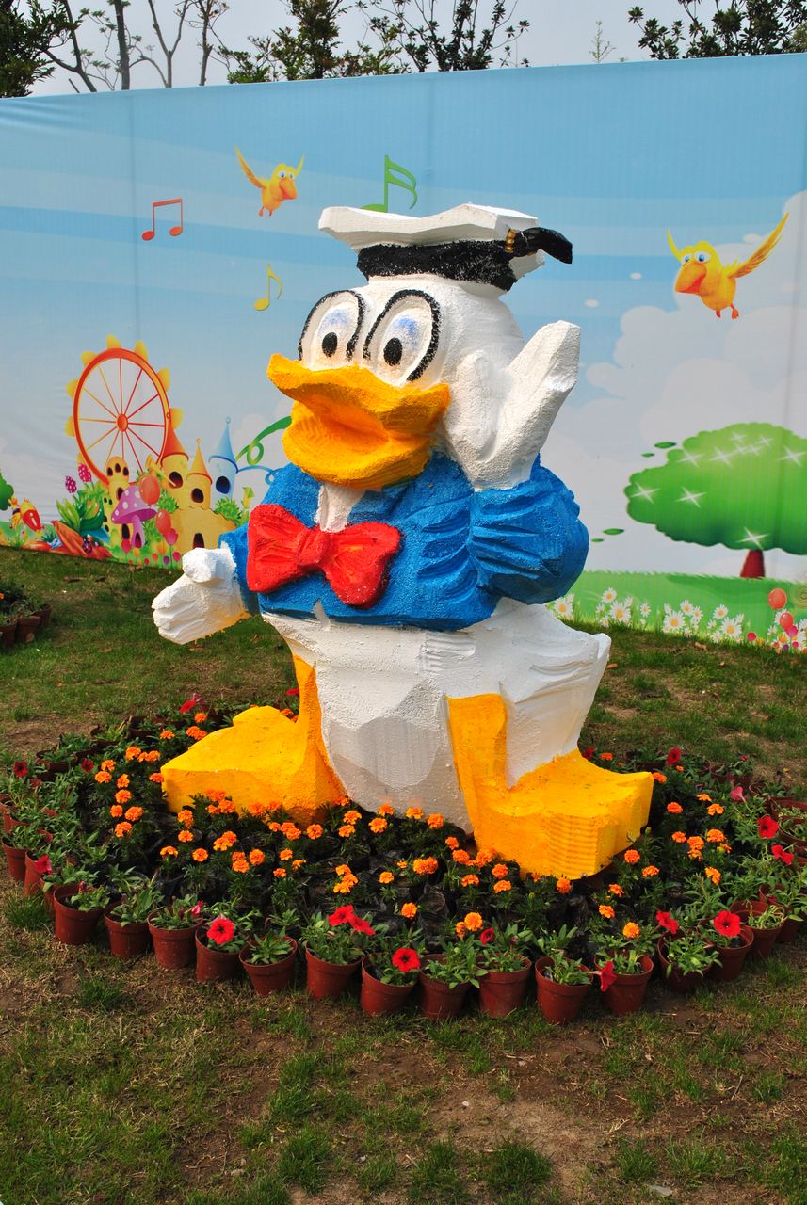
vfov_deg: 49.5
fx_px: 1307
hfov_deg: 34.3
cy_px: 602
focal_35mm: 39
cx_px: 404
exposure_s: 1/250
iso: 180
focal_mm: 26
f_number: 10
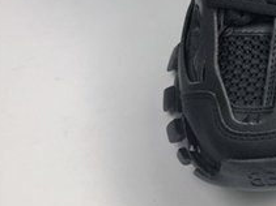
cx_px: 449
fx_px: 741
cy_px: -29
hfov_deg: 18.1
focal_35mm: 93
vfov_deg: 15.4
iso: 32
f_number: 1.8
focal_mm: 4
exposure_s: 1/50
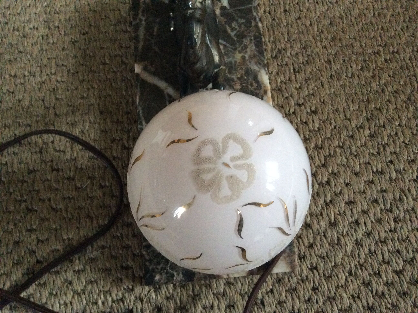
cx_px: 209
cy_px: 156
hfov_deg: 56.9
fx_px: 386
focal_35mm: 32
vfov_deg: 44.1
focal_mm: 3.3
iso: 400
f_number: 2.4
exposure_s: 1/17
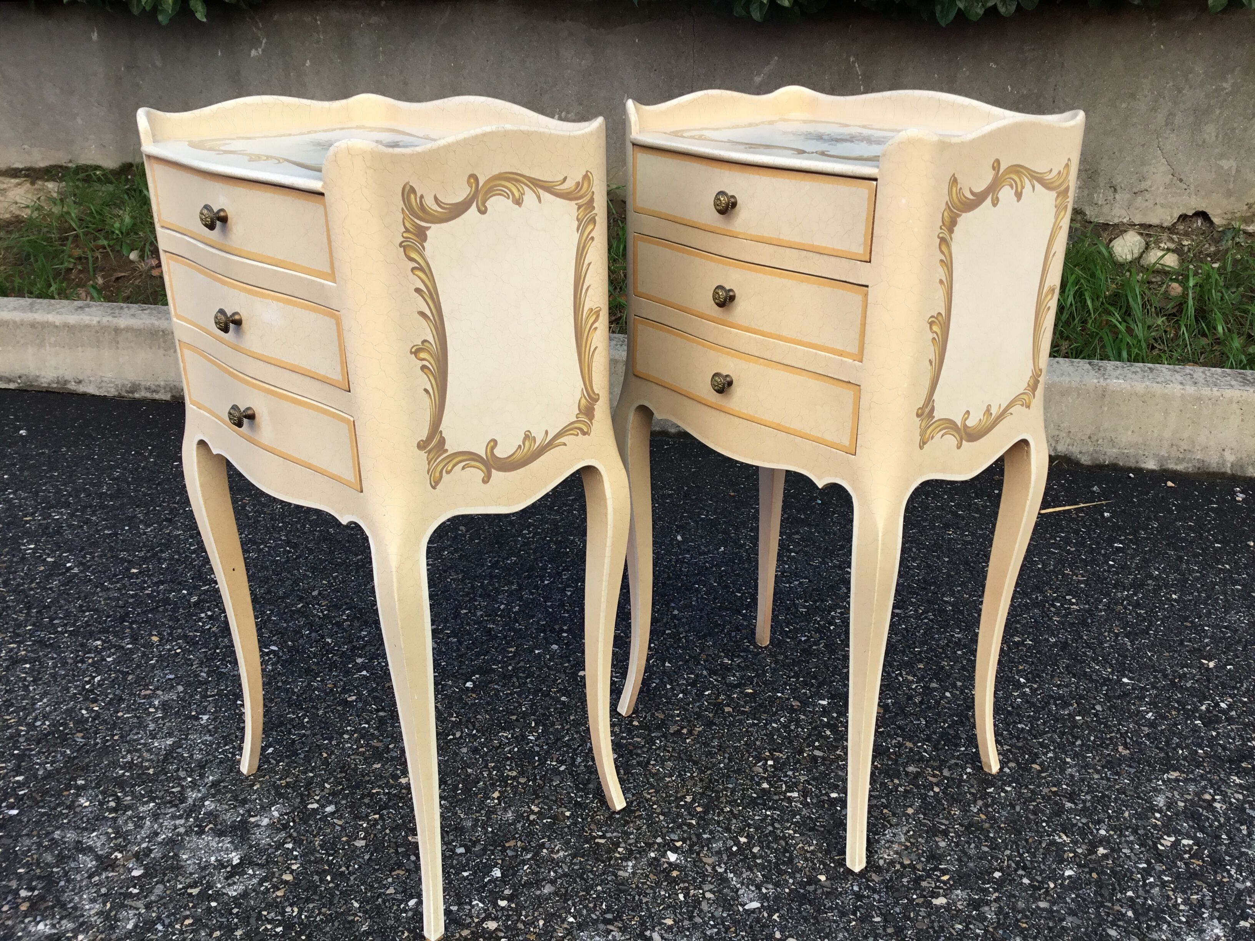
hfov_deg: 58.4
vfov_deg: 45.4
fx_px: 1124
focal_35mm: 31
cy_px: 470
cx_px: 628
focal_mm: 3.3
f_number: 2.4
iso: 25
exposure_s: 1/169
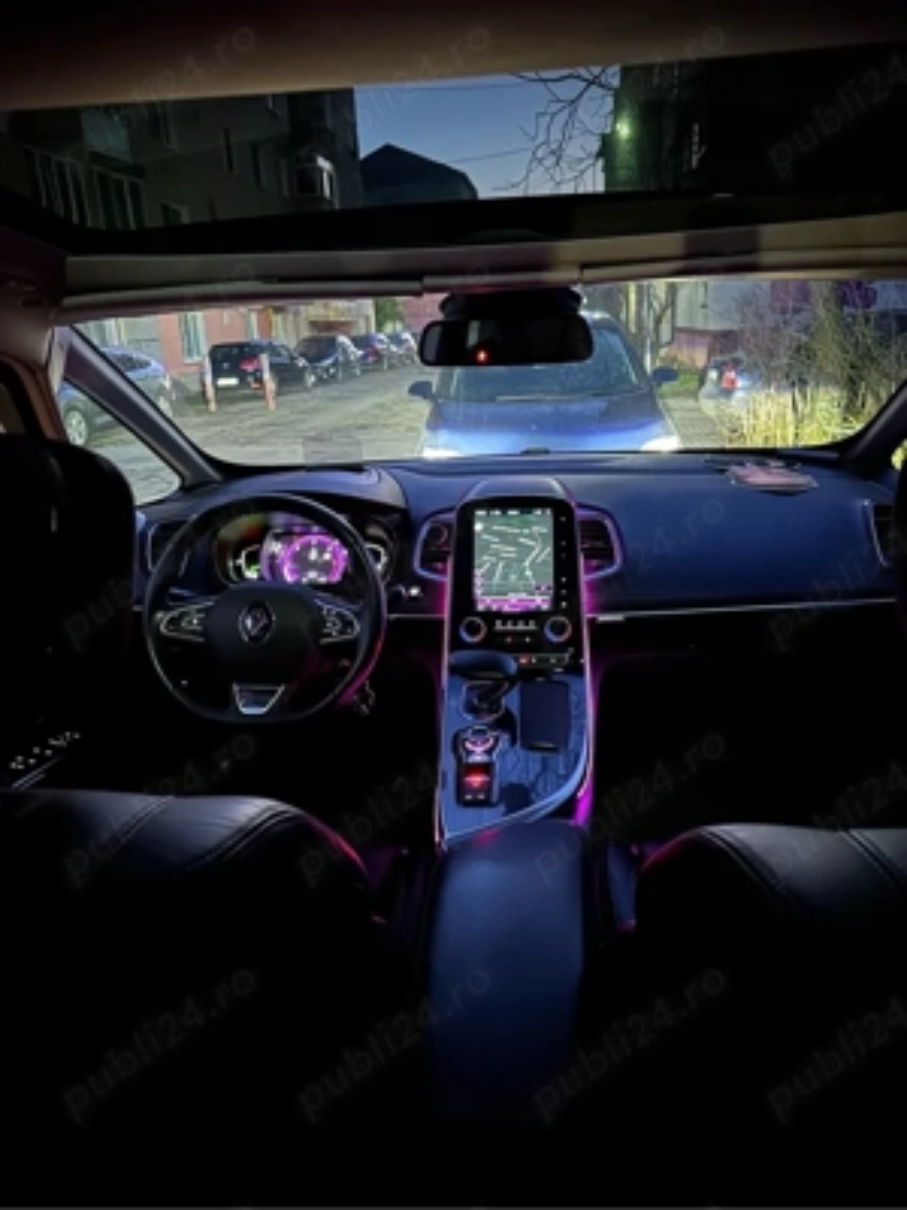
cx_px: 454
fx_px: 838
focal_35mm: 24
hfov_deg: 56.8
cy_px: 605
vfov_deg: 71.6
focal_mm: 6.86
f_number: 1.78
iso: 2000
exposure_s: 1/9
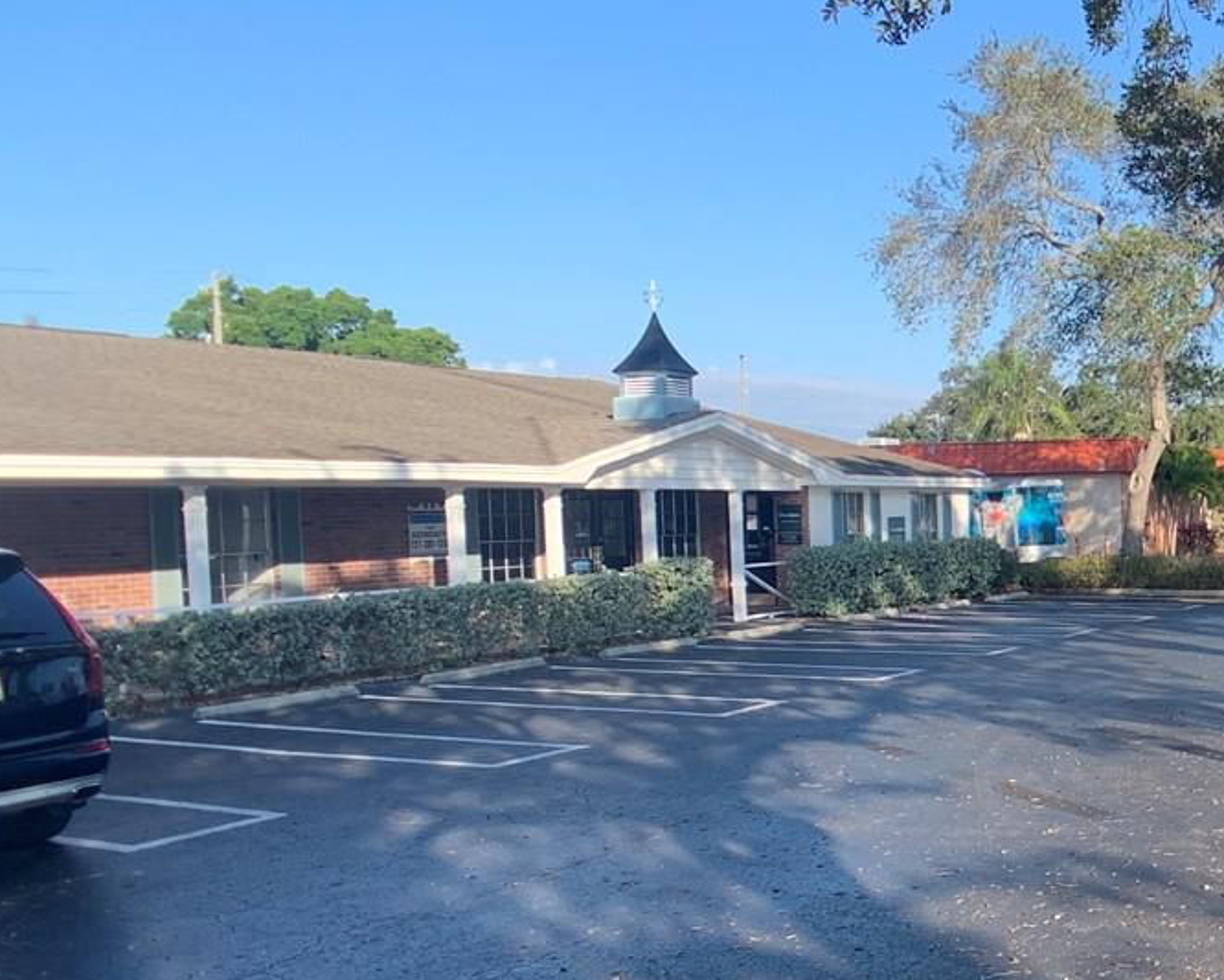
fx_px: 2210
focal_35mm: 61
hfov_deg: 29.0
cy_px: 706
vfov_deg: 24.8
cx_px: 1222
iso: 25
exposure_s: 1/887
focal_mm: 4.25
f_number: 1.8
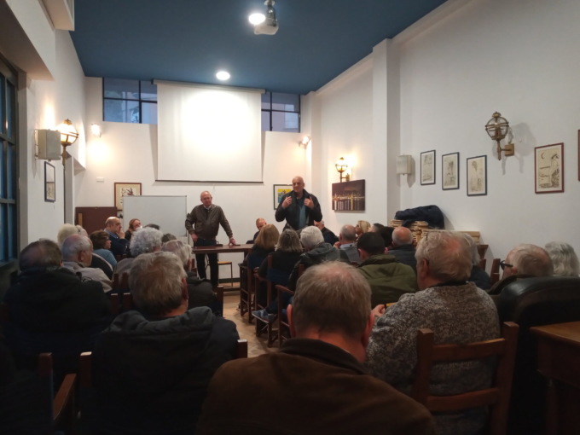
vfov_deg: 66.0
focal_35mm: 20
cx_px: 290
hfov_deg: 81.7
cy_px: 218
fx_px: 335
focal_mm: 3.54
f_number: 2
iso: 393
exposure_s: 1/25
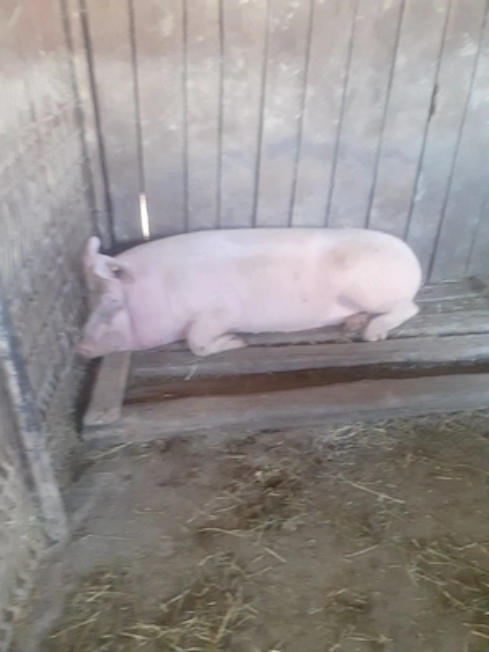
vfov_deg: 65.3
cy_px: 326
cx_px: 244
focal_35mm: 27
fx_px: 509
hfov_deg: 51.4
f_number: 1.9
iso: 200
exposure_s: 1/25
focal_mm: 3.6
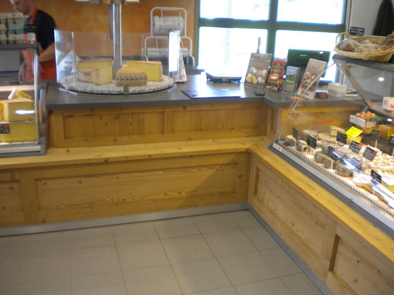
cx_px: 197
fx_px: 398
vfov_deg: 40.7
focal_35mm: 35
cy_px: 148
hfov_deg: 52.6
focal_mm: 6.3
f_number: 3.1
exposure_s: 1/56.8
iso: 294
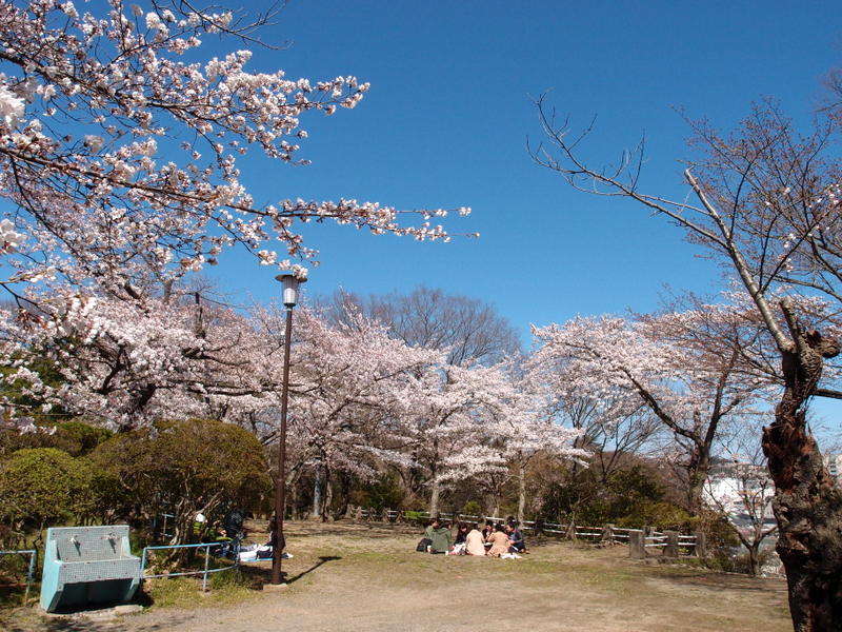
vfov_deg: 49.7
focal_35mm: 28
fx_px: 681
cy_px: 316
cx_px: 421
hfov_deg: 63.4
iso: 100
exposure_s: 1/1000
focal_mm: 6
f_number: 5
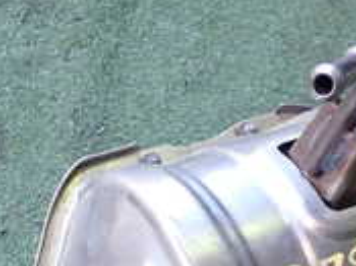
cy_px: 384
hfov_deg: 18.9
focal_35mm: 103
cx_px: 79
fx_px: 1059
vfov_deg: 13.6
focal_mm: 5.4
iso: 200
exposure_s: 1/60
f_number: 2.3
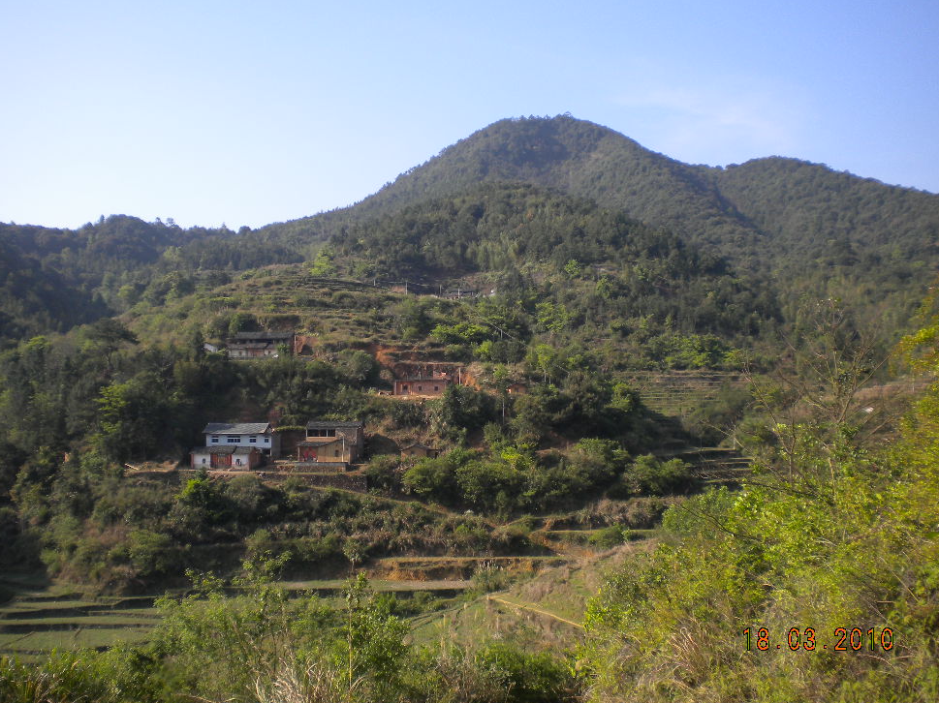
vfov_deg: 38.6
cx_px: 457
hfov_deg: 50.1
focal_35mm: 37
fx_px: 1003
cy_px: 346
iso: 80
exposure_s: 1/344
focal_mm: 6.3
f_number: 4.6
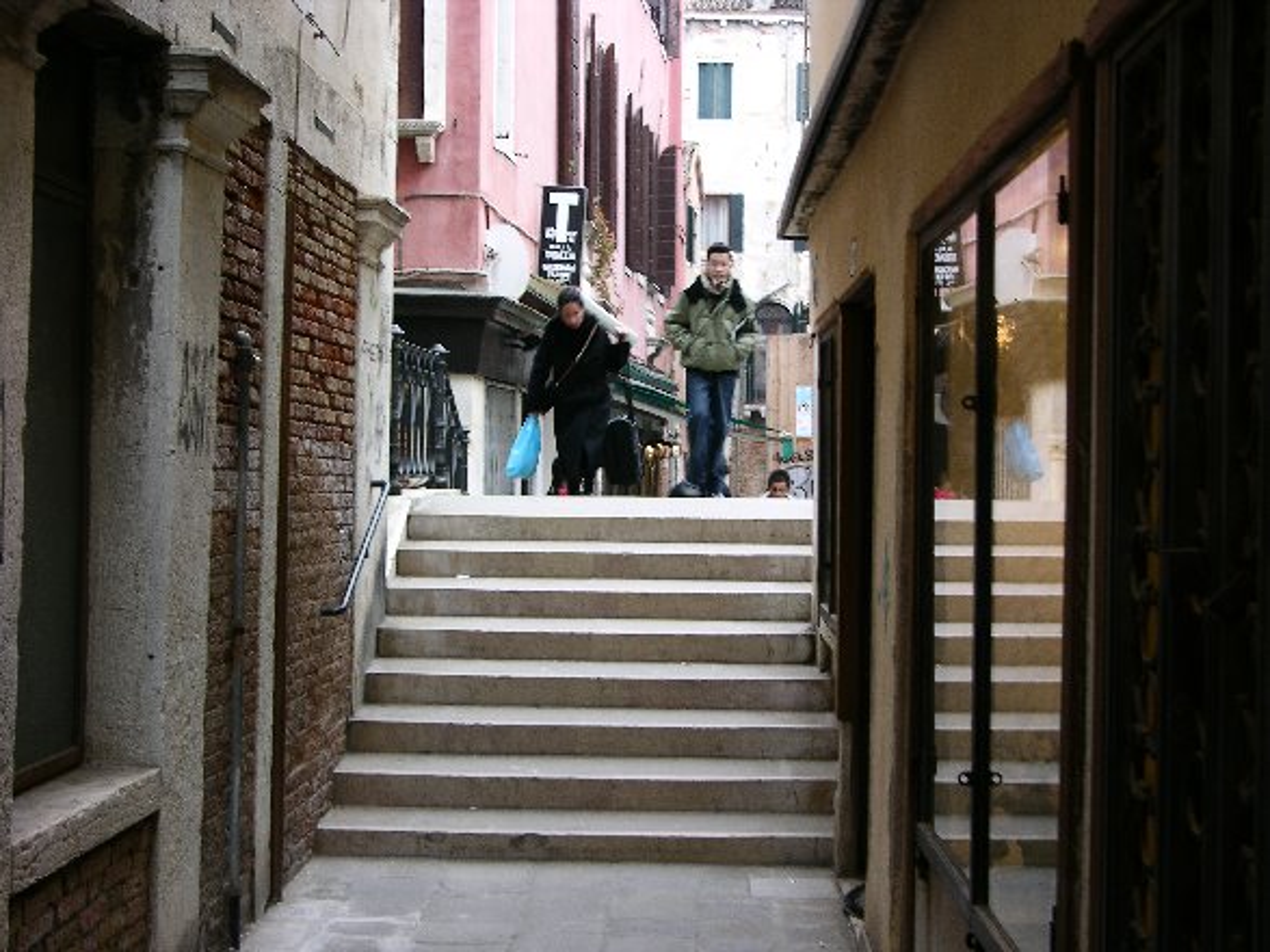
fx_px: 2274
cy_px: 476
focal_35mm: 62
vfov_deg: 23.6
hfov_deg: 31.2
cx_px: 635
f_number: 3.2
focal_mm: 15.7
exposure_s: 1/15.8
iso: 50
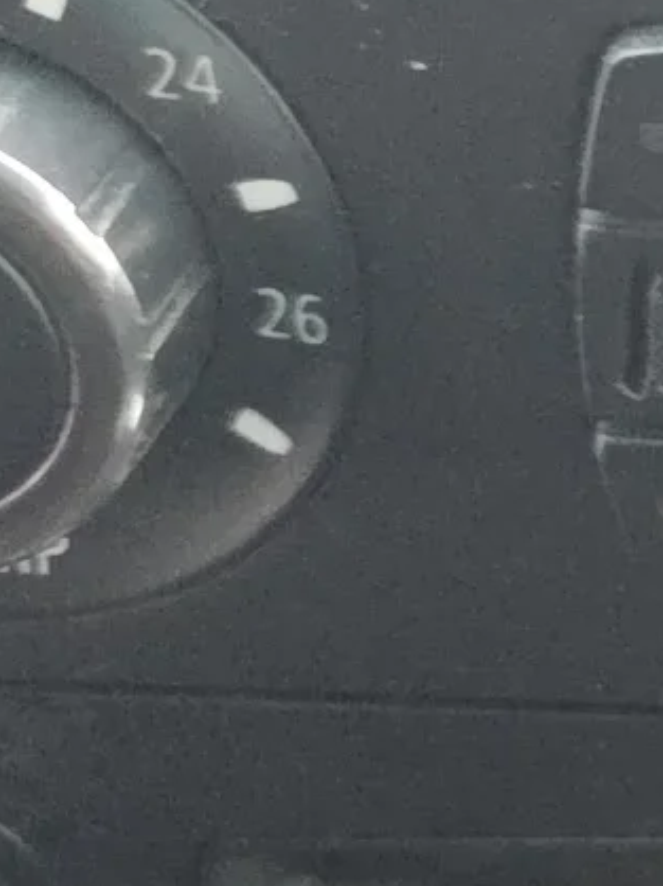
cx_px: 1648
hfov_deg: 9.3
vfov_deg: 14.0
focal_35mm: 141
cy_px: 666
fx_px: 3604
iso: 1000
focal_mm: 6.25
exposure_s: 1/100
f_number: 1.7
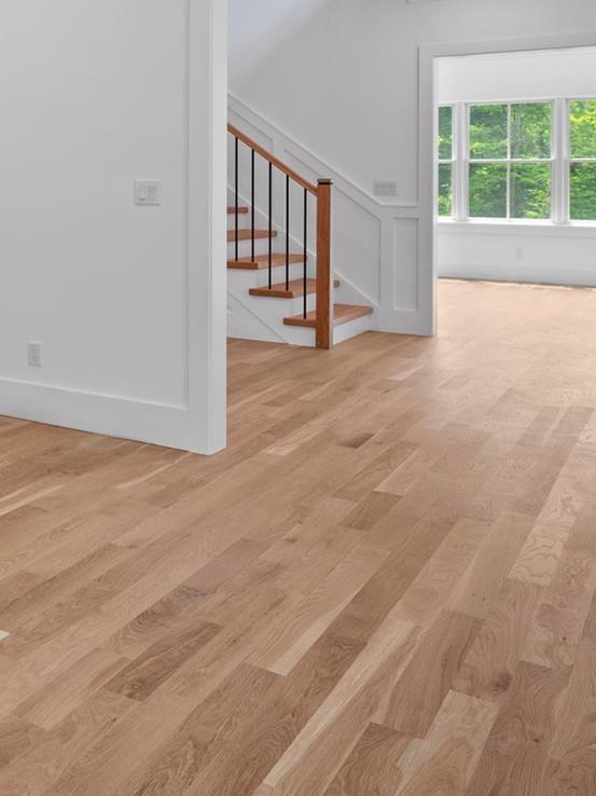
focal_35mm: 41
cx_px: -190
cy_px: 189
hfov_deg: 28.3
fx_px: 949
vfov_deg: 43.8
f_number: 7.1
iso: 200
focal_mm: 15.5
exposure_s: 1/2.5
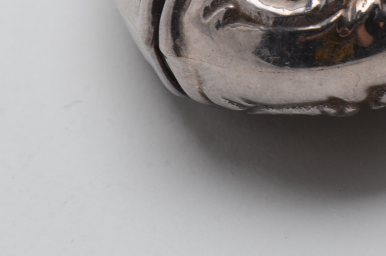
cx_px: 408
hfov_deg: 5.7
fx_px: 3868
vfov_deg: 3.8
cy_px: -88
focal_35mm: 361
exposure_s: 1/125
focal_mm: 85
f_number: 18
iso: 200
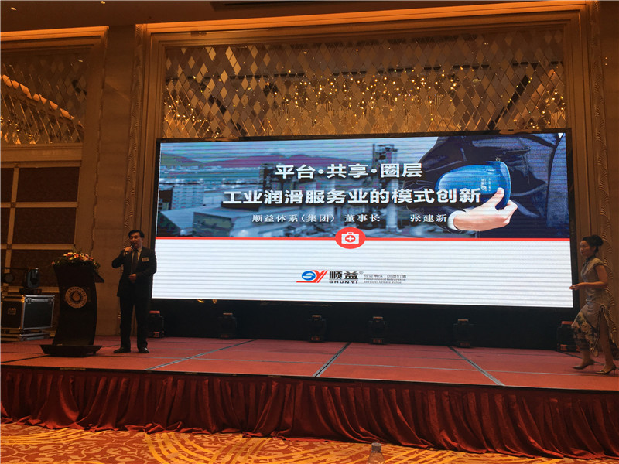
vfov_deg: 48.2
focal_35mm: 29
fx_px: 519
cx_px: 310
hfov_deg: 61.7
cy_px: 232
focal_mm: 4.15
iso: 40
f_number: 2.2
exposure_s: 1/100
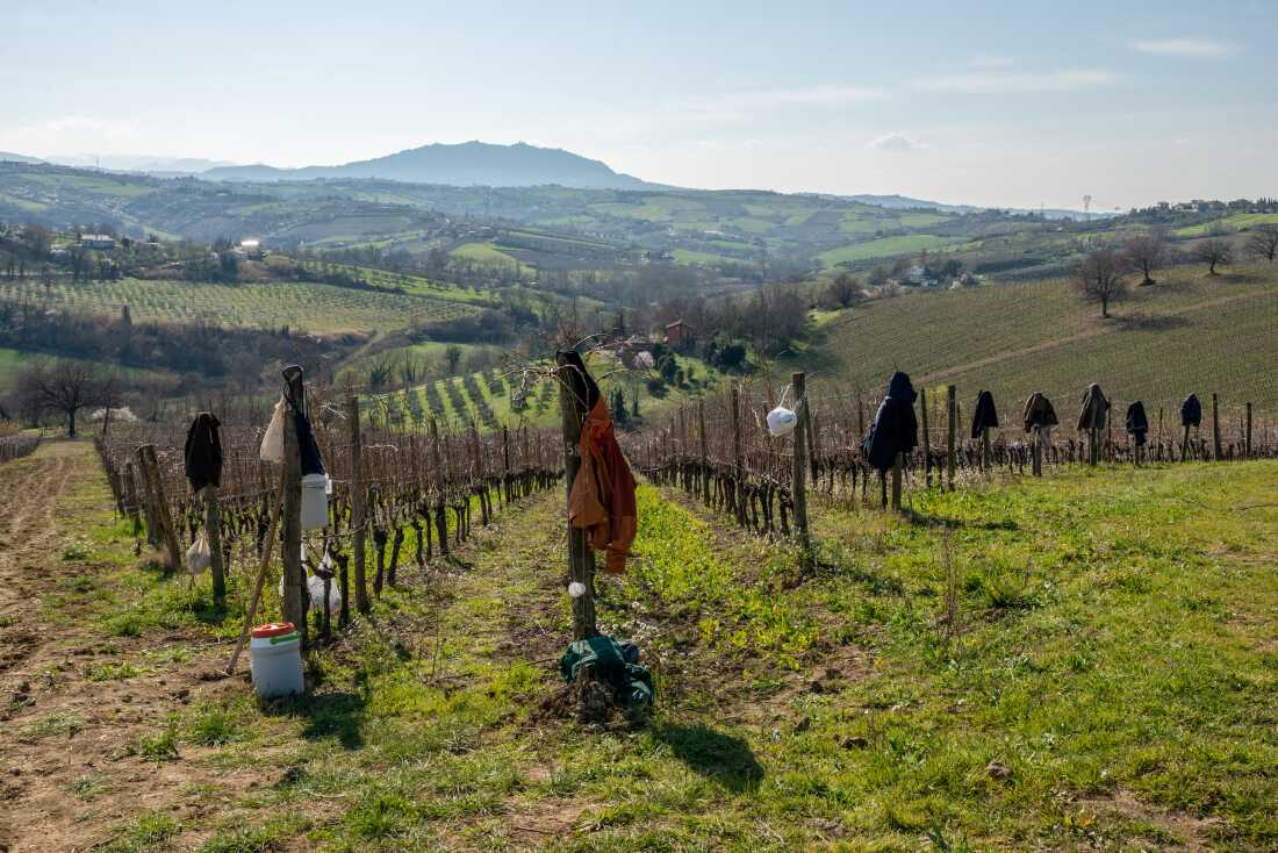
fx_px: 1243
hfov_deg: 54.4
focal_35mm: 35
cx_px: 639
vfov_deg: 37.9
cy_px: 426
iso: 800
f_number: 13
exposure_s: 1/1000
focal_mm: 35
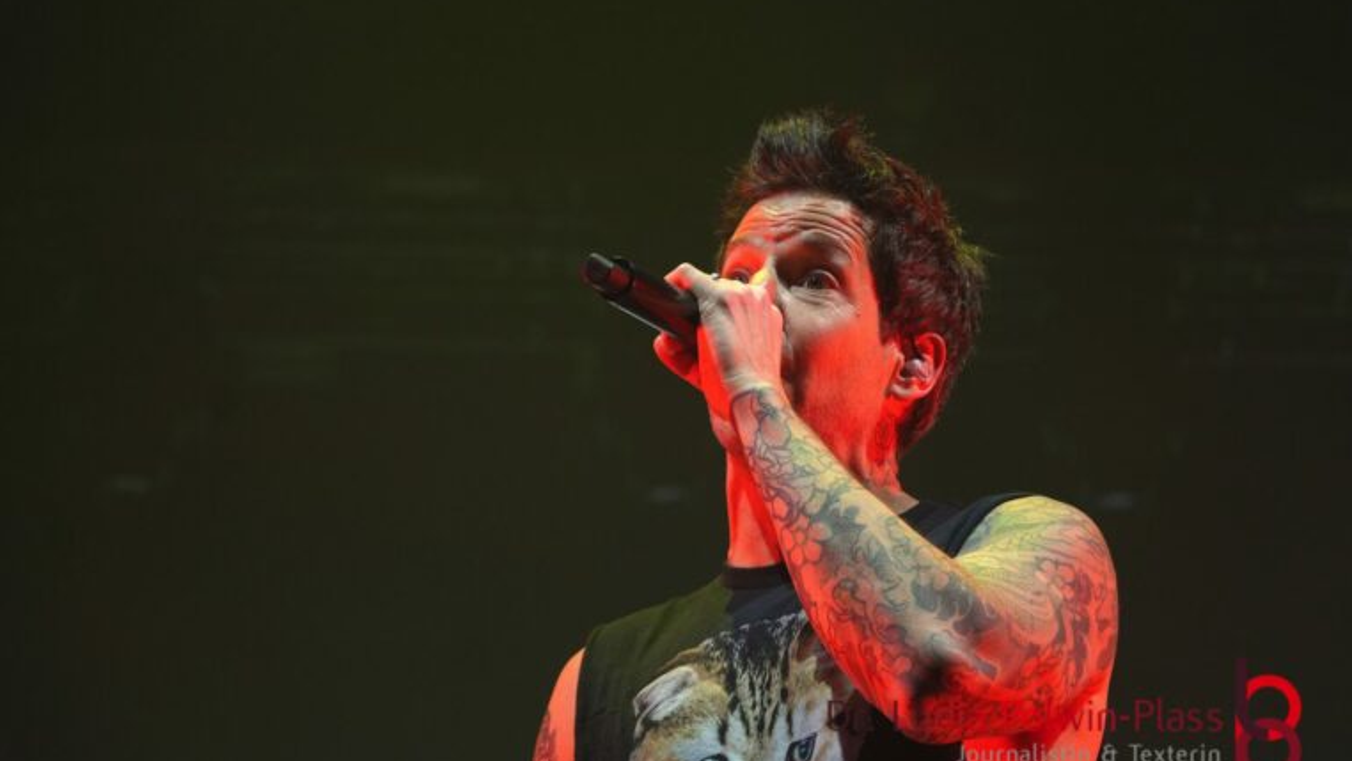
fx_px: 4769
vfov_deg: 9.1
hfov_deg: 16.1
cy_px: 403
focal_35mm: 133
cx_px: 678
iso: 1000
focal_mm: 84
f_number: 5
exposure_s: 1/160
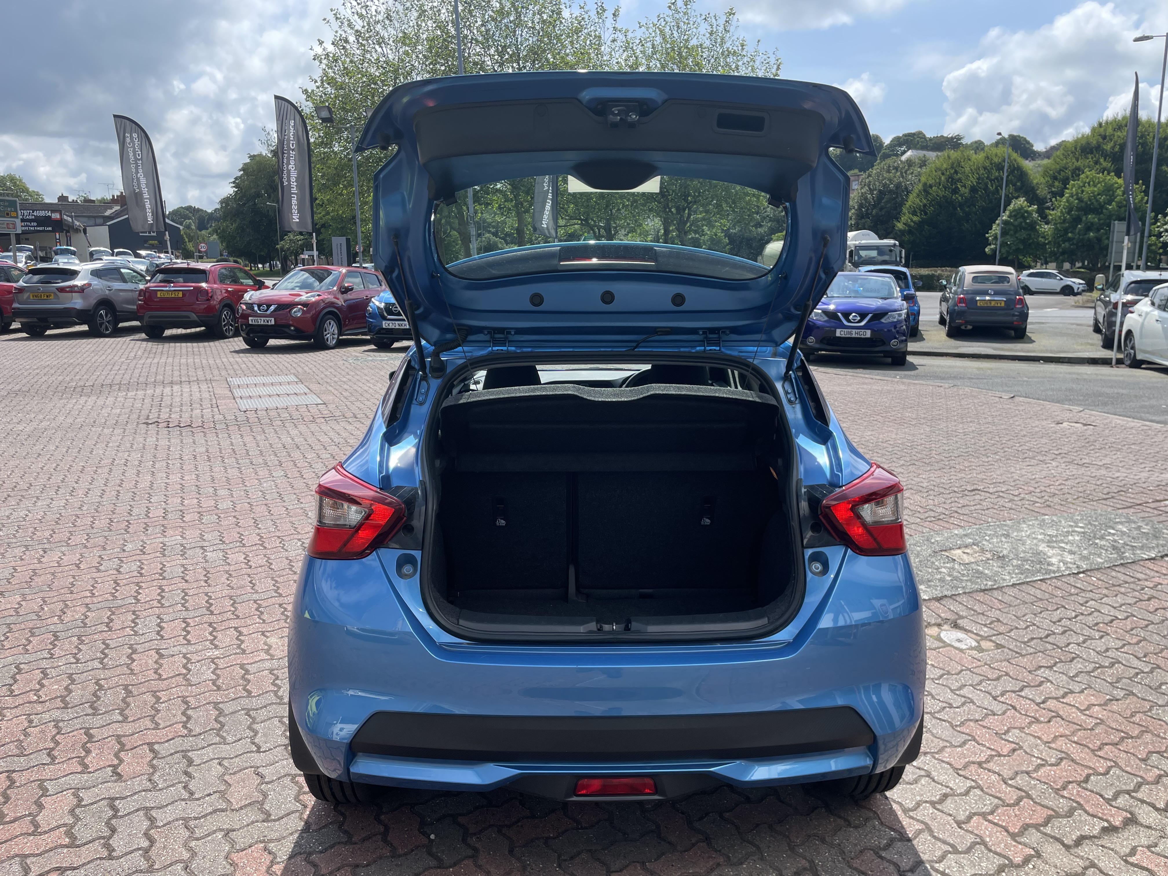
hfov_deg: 67.3
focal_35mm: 26
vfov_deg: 53.1
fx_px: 877
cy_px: 438
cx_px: 584
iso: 32
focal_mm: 4.2
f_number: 1.6
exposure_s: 1/1984
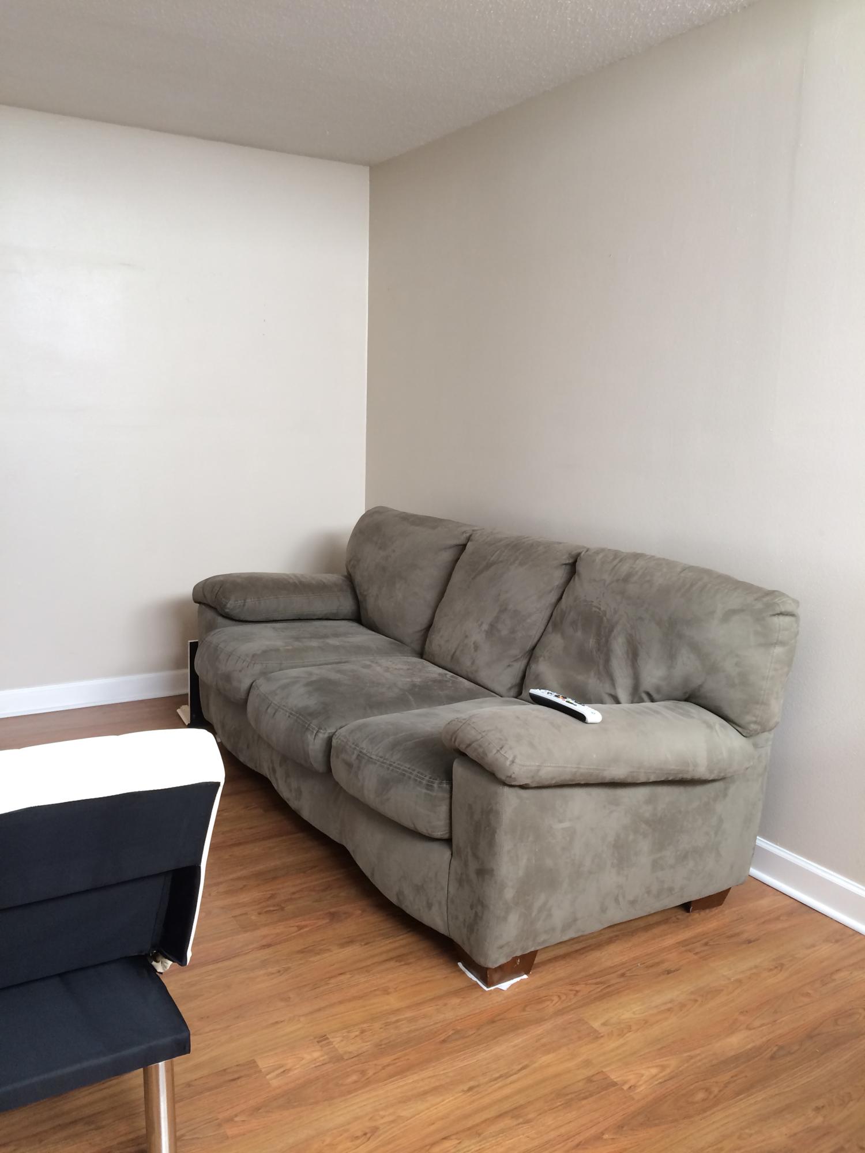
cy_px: 576
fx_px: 966
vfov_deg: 61.7
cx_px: 432
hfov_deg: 48.2
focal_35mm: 29
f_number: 2.2
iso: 32
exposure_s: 1/40
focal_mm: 4.15
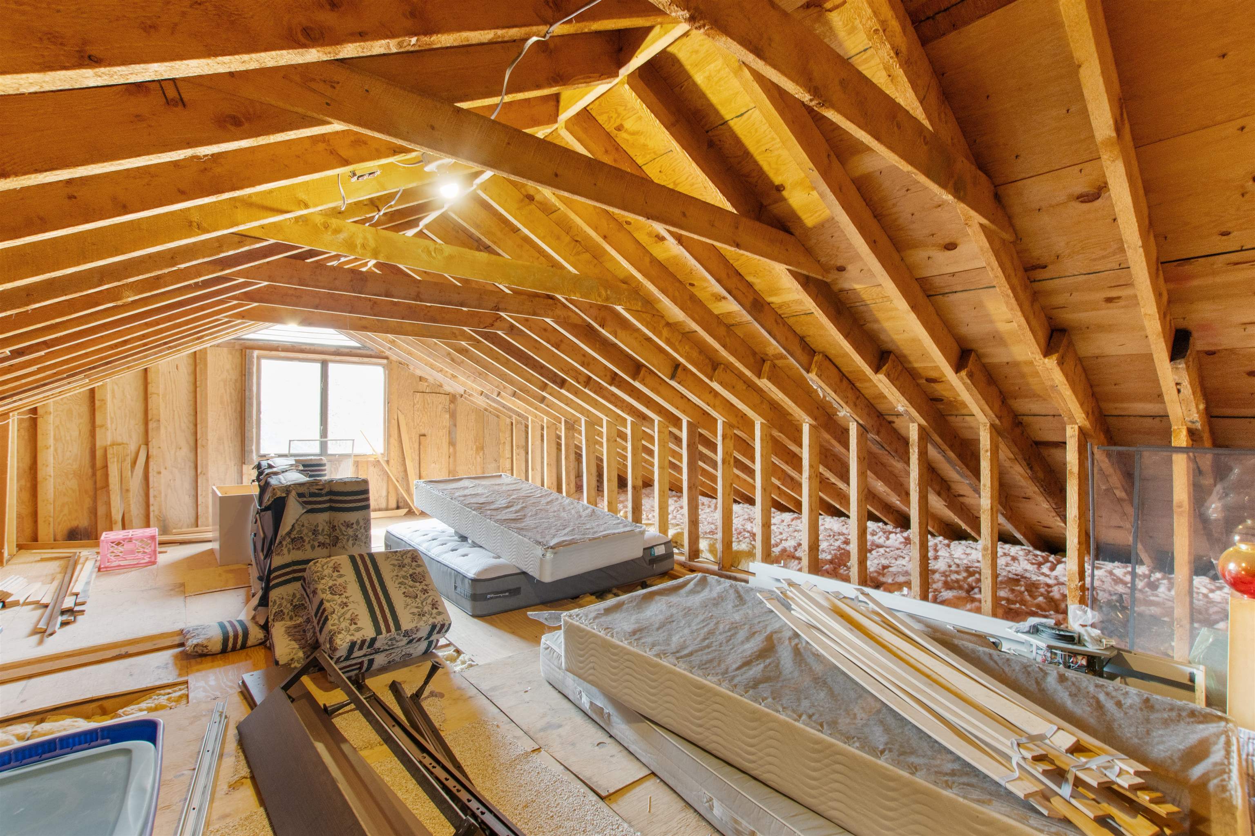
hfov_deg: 100.4
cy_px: 418
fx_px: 523
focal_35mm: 15
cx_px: 628
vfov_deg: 77.3
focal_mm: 10
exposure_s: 1/1.67
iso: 100
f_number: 8
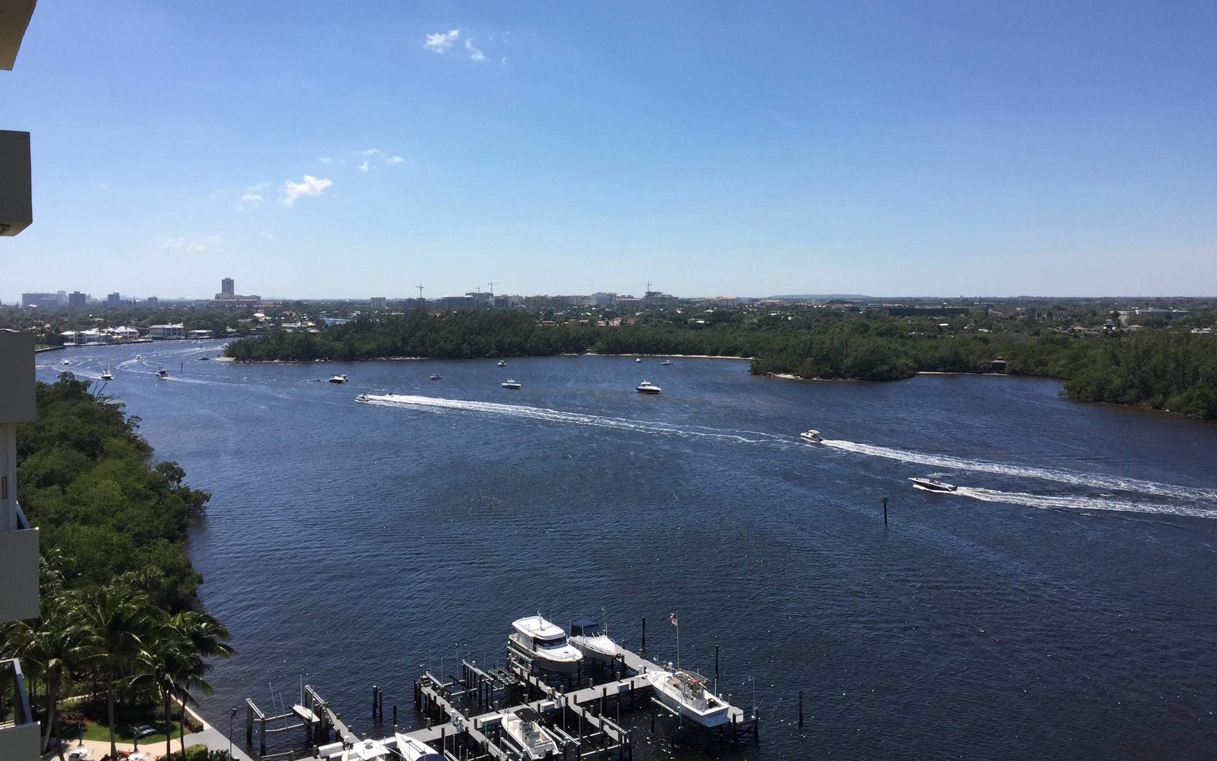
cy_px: 329
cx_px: 605
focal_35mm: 31
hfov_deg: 61.2
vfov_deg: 40.5
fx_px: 1028
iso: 32
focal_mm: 4.15
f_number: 2.2
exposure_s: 1/3049
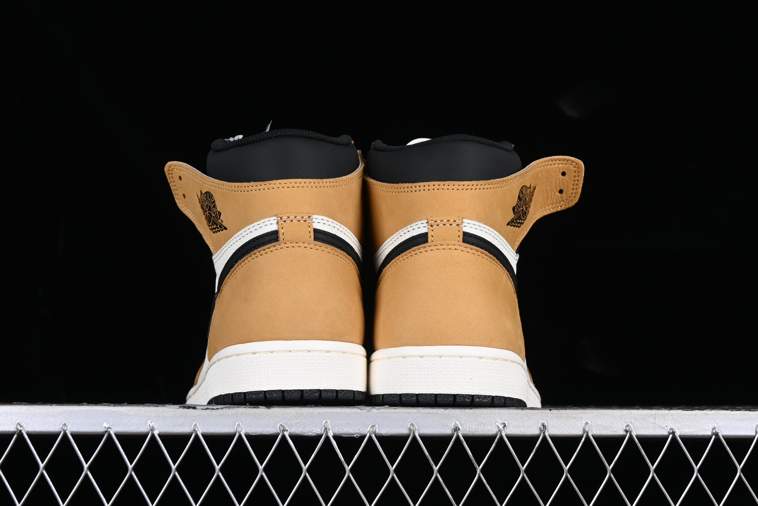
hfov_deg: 27.0
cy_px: 253
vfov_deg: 18.2
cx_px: 379
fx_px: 1579
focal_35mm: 75
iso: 160
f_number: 8
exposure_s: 1/80
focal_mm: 50
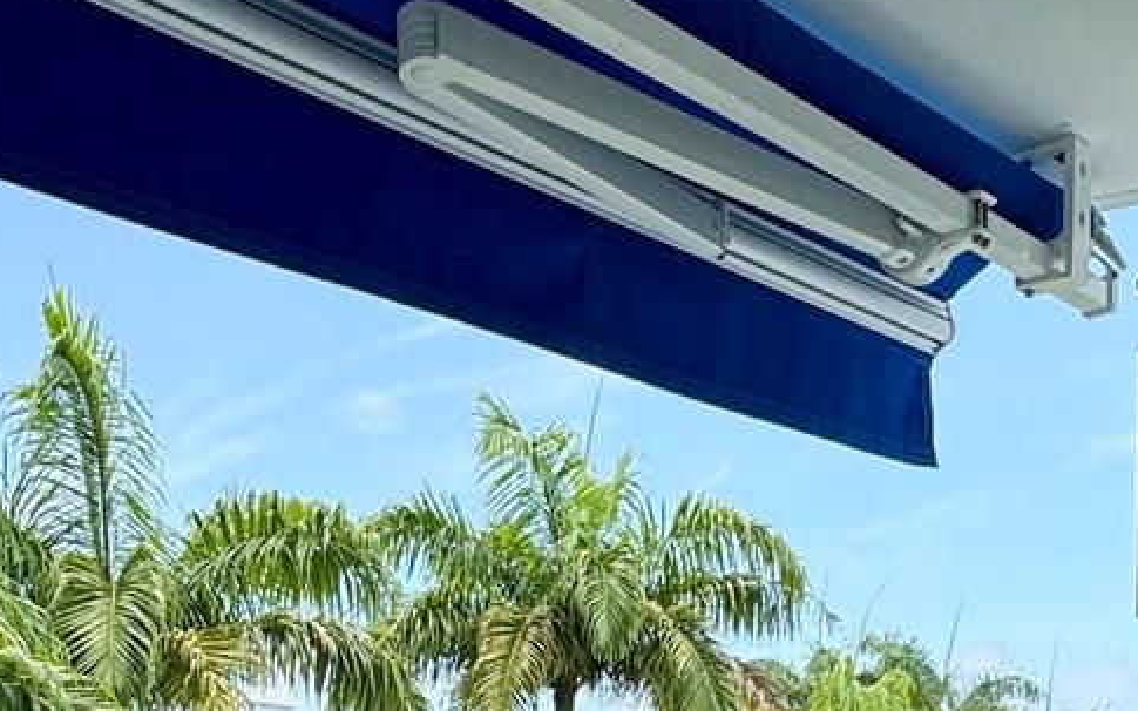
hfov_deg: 41.0
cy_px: 828
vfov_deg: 24.2
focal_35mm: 49
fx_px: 1520
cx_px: 490
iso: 40
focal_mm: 2.22
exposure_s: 1/727
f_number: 2.2
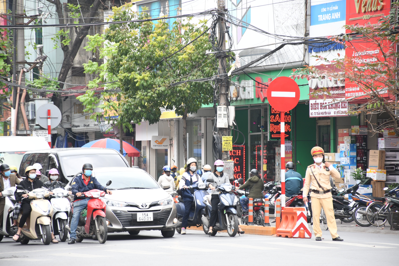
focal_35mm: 210
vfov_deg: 6.5
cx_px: 200
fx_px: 2327
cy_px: 133
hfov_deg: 9.8
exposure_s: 1/200
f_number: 5.6
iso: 400
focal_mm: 140
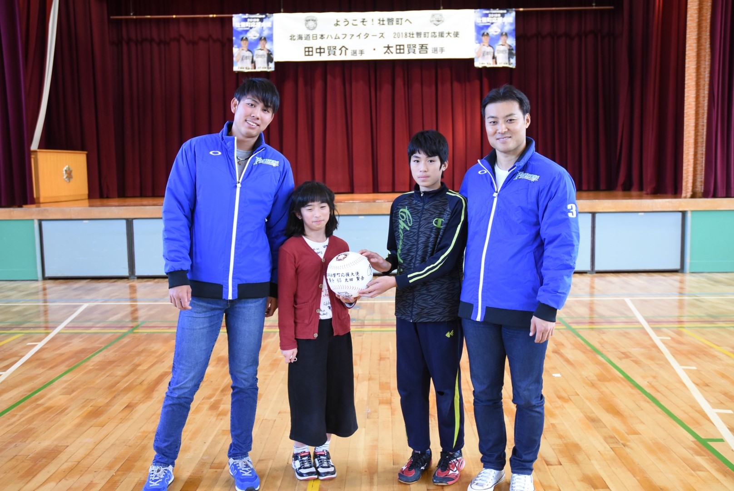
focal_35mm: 36
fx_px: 735
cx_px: 367
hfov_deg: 53.1
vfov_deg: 36.9
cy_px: 246
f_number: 3.8
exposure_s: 1/40
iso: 1400
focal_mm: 24
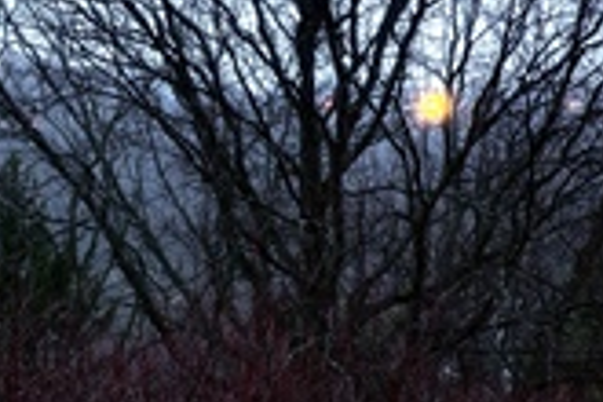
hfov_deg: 18.2
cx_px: -37
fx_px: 1826
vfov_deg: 12.5
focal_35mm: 109
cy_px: 278
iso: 100
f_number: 2.8
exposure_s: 1/5
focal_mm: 26
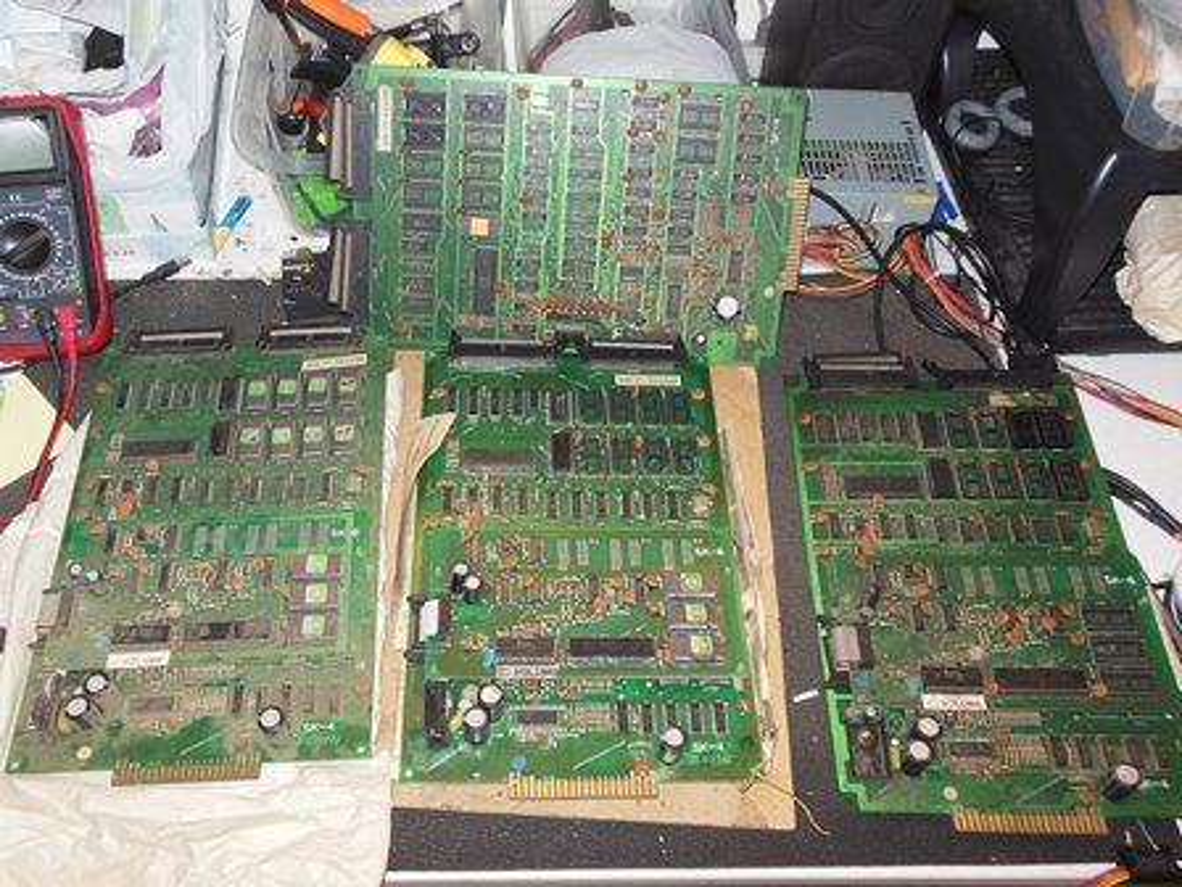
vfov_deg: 48.2
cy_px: 444
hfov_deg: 61.7
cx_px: 591
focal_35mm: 29
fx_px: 990
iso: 200
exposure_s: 1/25
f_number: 3.3
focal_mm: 5.2
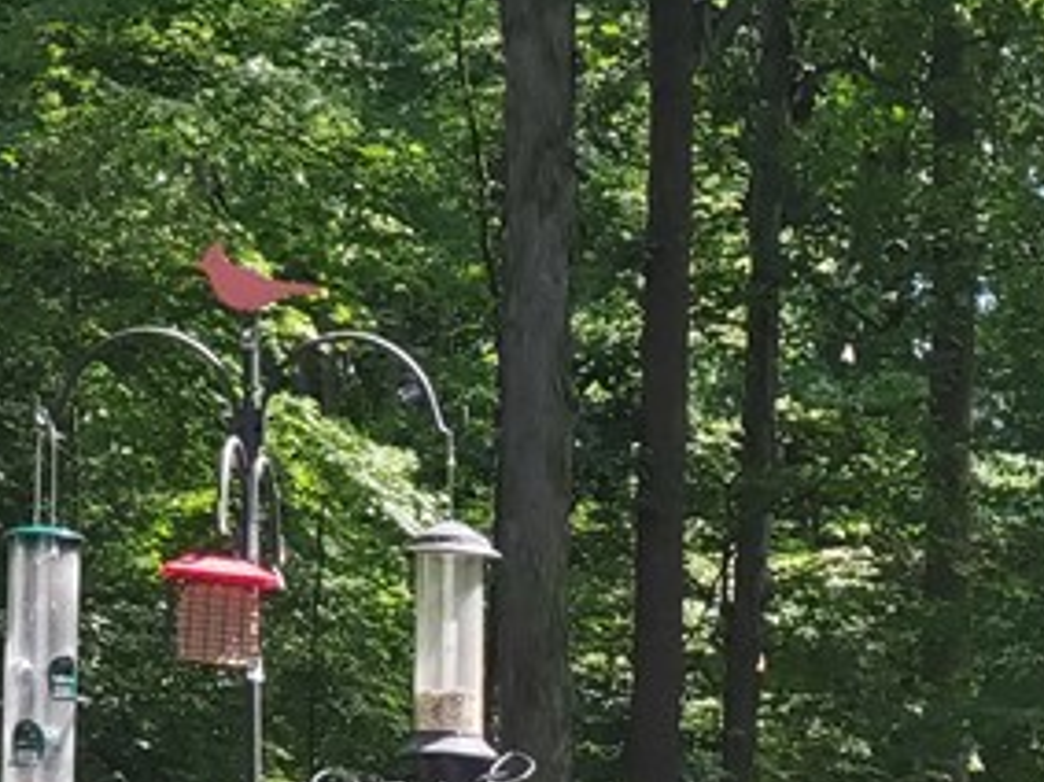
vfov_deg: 7.7
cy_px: 1365
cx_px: 1273
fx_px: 5668
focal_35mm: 188
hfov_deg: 10.3
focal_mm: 6
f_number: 2.4
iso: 32
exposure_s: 1/105
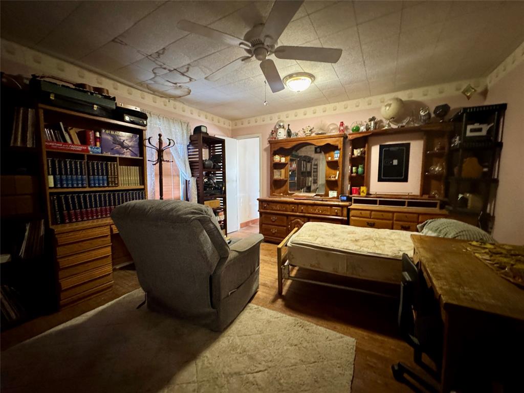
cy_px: 196
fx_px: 212
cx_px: 262
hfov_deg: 102.1
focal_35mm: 14
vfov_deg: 85.7
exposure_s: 1/60
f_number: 2.2
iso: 800
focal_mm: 2.22
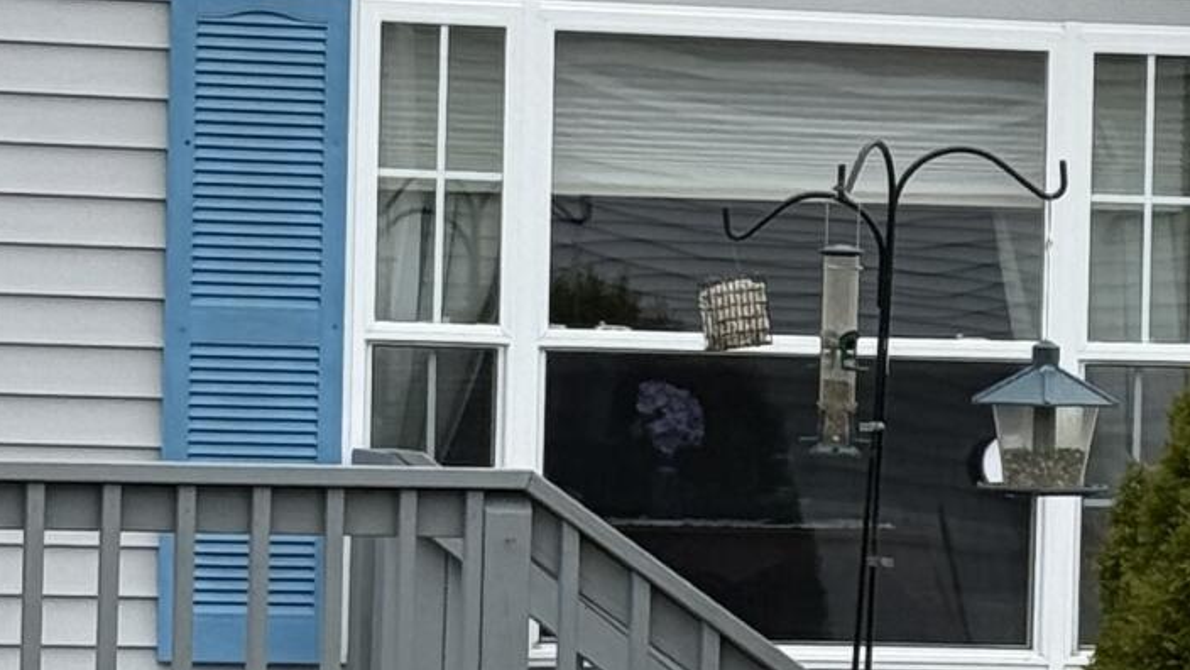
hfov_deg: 9.6
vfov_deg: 5.4
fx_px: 7037
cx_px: 1119
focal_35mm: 223
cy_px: 670
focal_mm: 6.76
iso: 64
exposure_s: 1/1403
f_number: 1.78
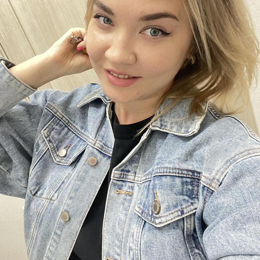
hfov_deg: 49.5
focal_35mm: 33
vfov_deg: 49.5
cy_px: 105
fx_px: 280
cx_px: 106
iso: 800
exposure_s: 1/26
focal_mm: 2.71
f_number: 2.2
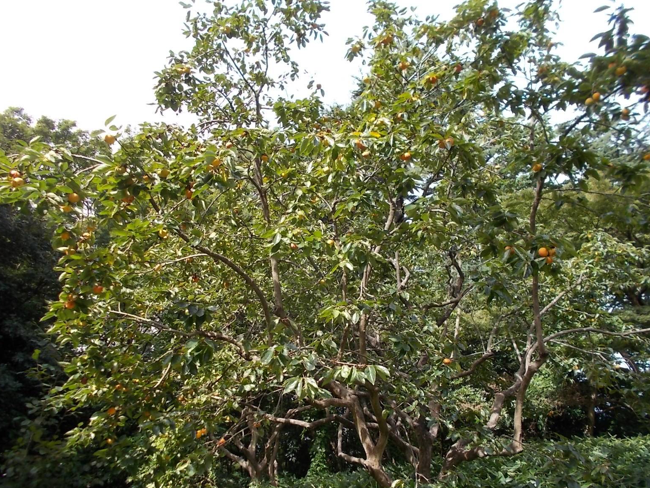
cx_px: 321
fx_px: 507
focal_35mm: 27
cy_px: 253
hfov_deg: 65.3
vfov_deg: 51.3
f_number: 3.2
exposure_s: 1/250
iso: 80
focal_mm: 4.6
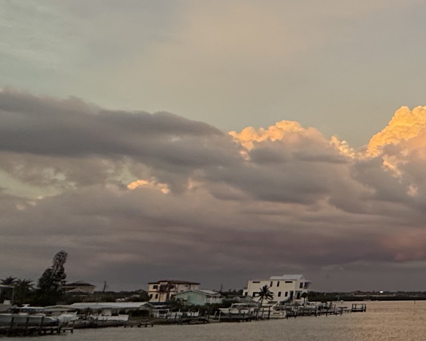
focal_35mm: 56
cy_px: 147
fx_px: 706
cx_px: 818
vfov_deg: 27.1
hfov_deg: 20.2
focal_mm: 2.22
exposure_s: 1/223
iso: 50
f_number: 2.2
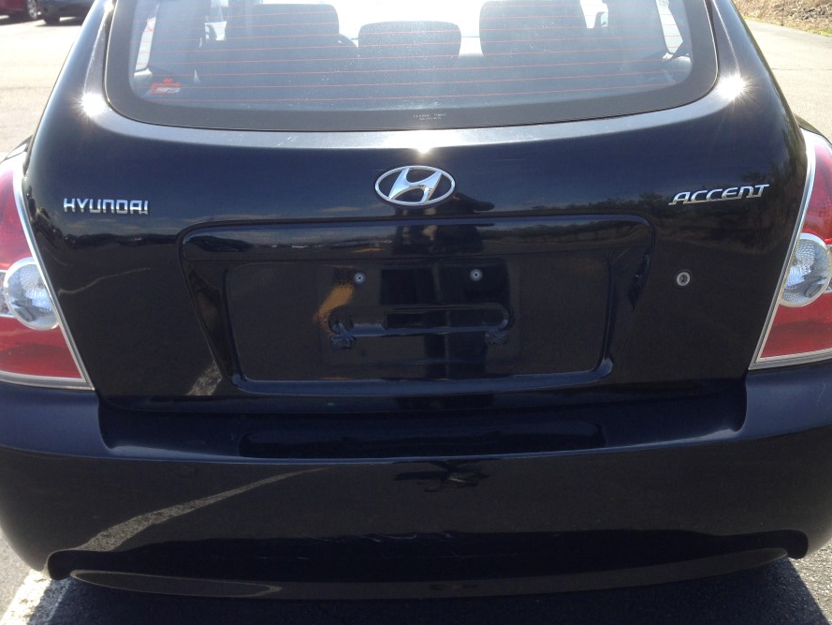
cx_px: 406
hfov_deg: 49.0
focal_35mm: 38
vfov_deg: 37.7
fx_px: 913
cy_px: 276
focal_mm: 4.12
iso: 50
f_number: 2.4
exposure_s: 1/335
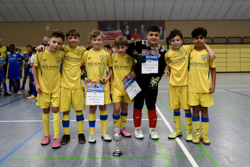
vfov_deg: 42.3
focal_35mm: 31
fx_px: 215
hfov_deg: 60.3
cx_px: 125
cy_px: 84
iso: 5000
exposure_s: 1/1250
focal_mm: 31
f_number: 2.8
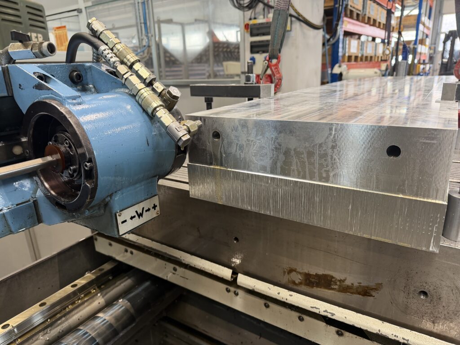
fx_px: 319
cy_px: 172
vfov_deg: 56.8
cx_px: 230
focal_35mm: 24
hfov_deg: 71.6
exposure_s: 1/60
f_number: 1.78
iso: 200
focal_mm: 6.76
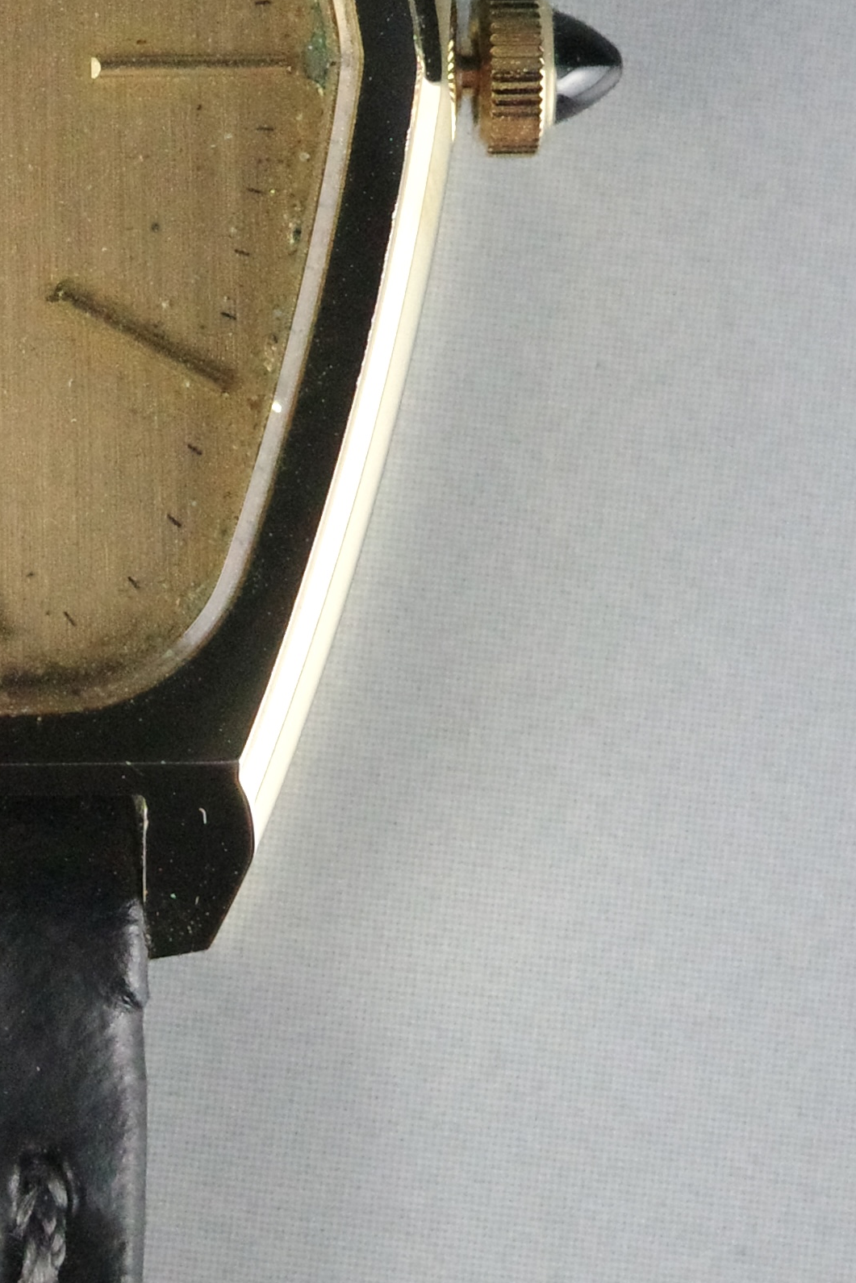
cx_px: -322
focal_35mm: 133
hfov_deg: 10.1
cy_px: 65
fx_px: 4742
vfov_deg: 15.2
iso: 5000
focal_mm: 26
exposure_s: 1/500
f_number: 5.6
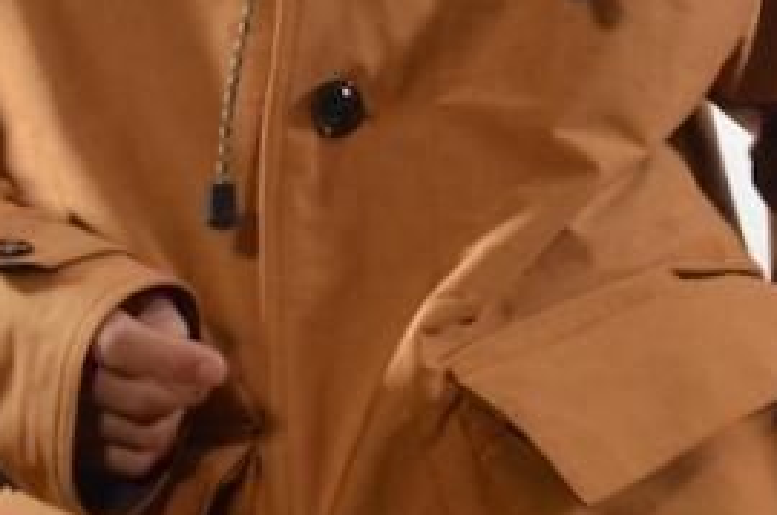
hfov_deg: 11.6
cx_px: 541
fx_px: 3835
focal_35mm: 178
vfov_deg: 7.7
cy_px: 187
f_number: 4
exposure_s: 1/60
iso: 800
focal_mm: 40
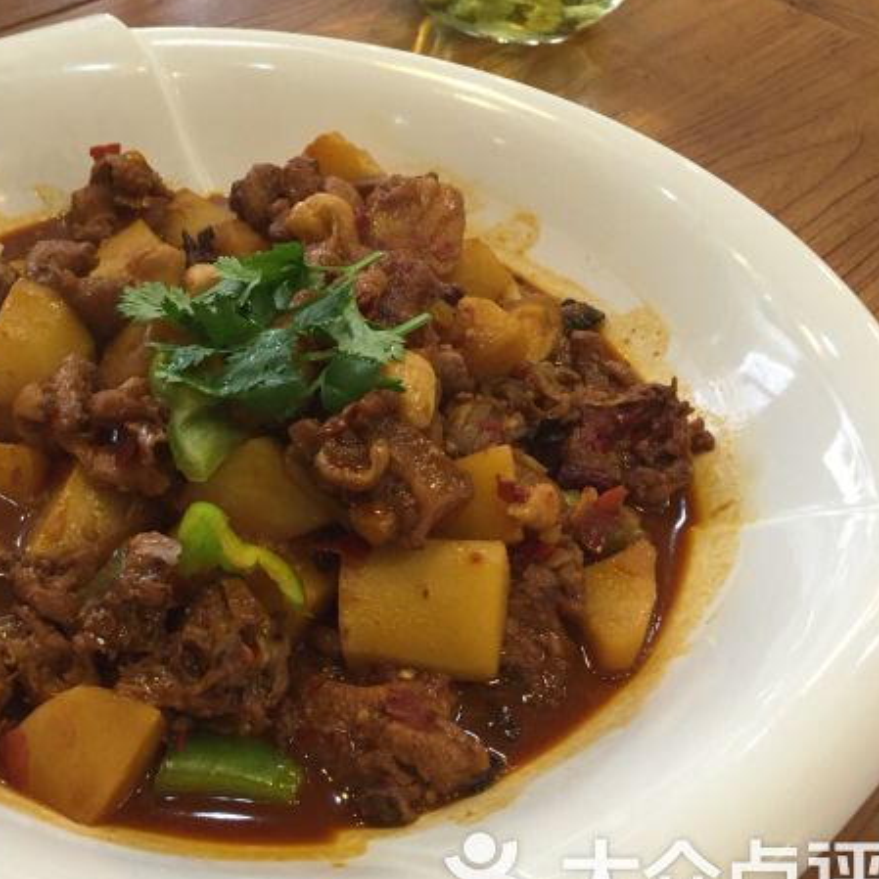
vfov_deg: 41.8
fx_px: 1149
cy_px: 467
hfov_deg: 41.0
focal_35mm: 40
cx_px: 251
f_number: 2.2
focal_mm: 4.15
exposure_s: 1/30
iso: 160
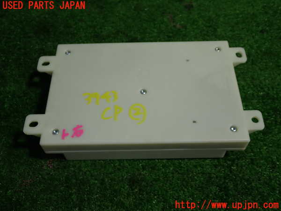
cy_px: 106
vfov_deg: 37.7
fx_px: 308
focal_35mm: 38
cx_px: 140
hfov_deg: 49.0
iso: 160
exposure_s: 1/80
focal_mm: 6.83
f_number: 2.7
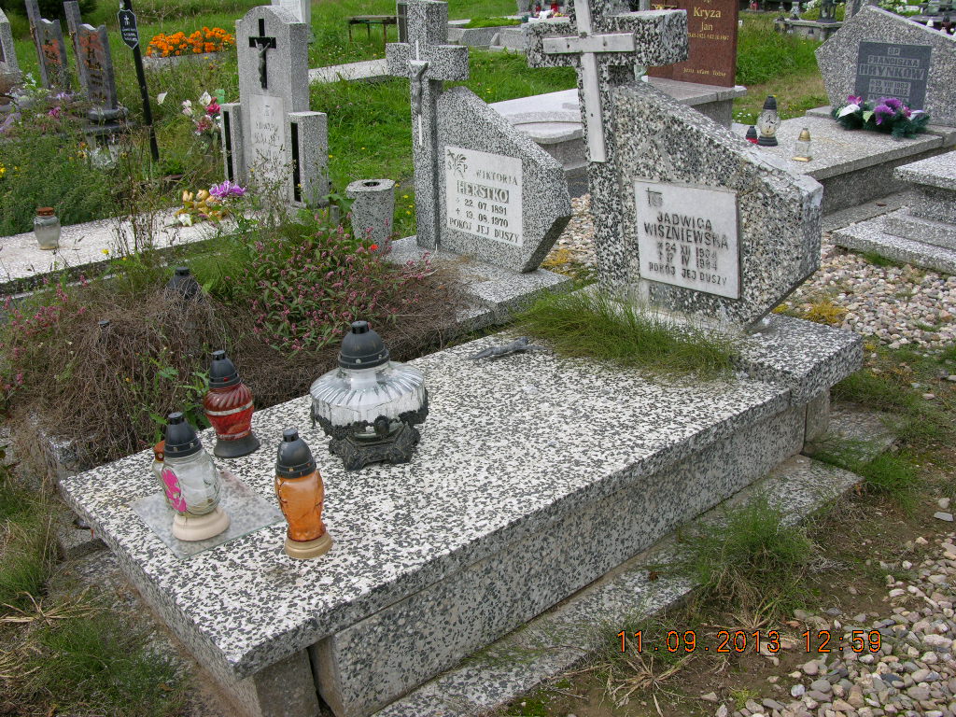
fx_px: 967
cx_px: 478
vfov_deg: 40.7
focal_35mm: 35
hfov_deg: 52.6
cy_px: 358
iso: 50
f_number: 5
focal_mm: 8.9
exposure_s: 1/186
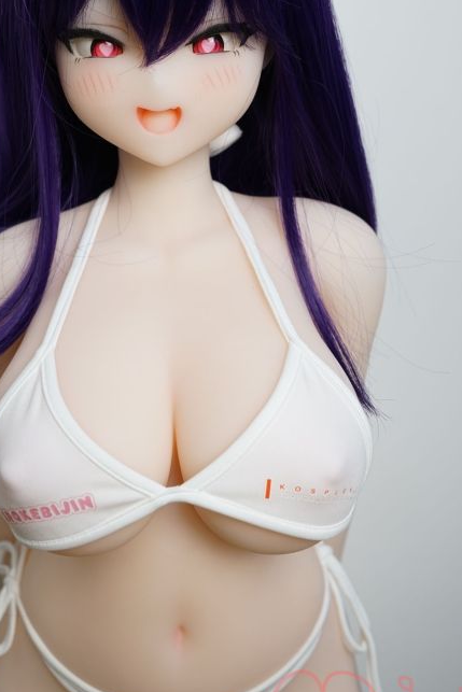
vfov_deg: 40.2
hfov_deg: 27.4
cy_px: 293
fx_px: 943
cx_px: 172
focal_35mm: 49
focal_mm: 35
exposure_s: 1/100
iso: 400
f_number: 4.5
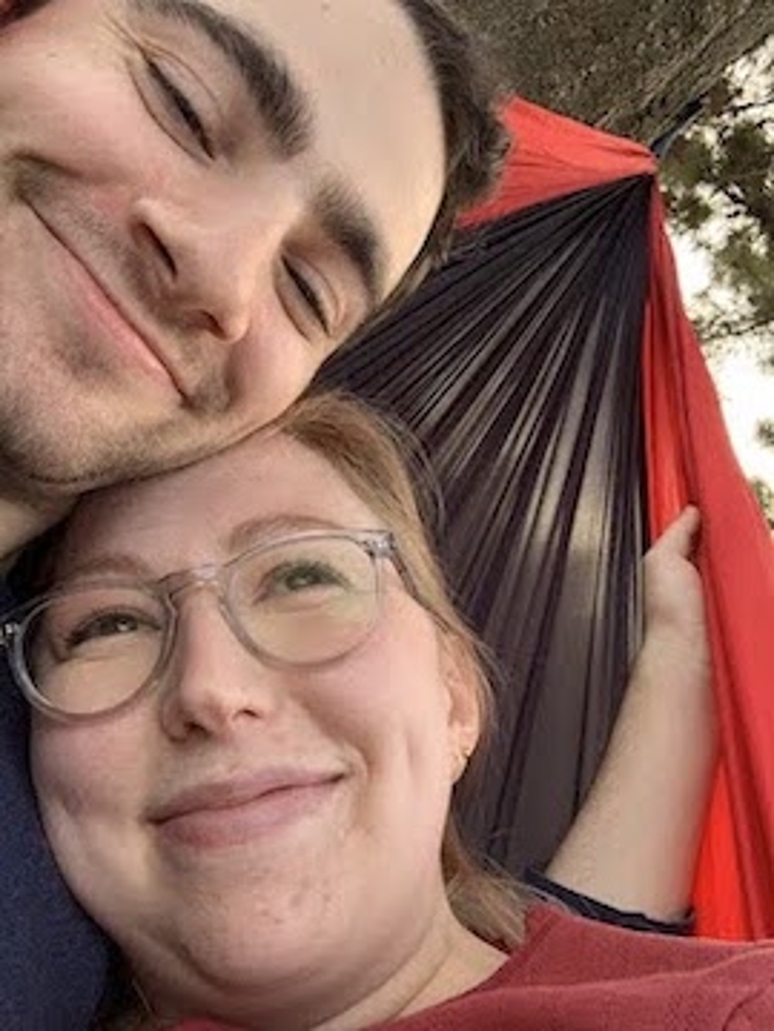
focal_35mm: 32
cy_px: 516
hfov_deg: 44.2
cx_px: 387
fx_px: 954
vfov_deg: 56.8
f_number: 2.2
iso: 64
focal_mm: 2.87
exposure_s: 1/121
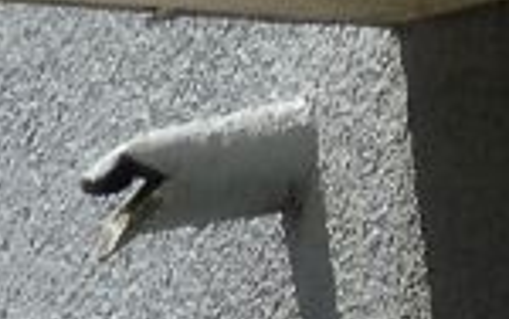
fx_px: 29056
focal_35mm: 2093
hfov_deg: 1.0
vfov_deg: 0.6
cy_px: 1005
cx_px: -1167
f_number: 7.1
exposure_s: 1/160
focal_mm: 51.5
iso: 100
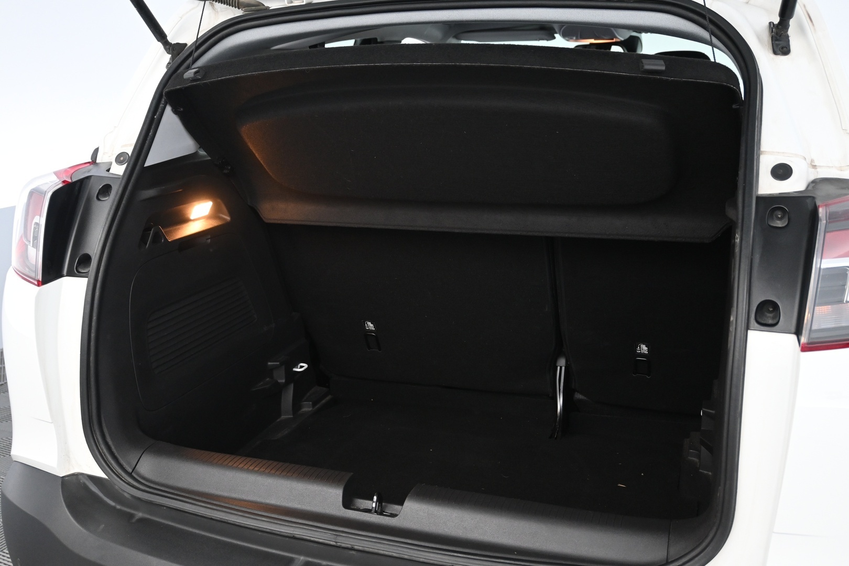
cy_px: 283
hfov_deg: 56.1
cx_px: 424
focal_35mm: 34
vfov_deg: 39.1
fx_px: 796
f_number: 4
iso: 1250
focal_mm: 22.5
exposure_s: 1/40
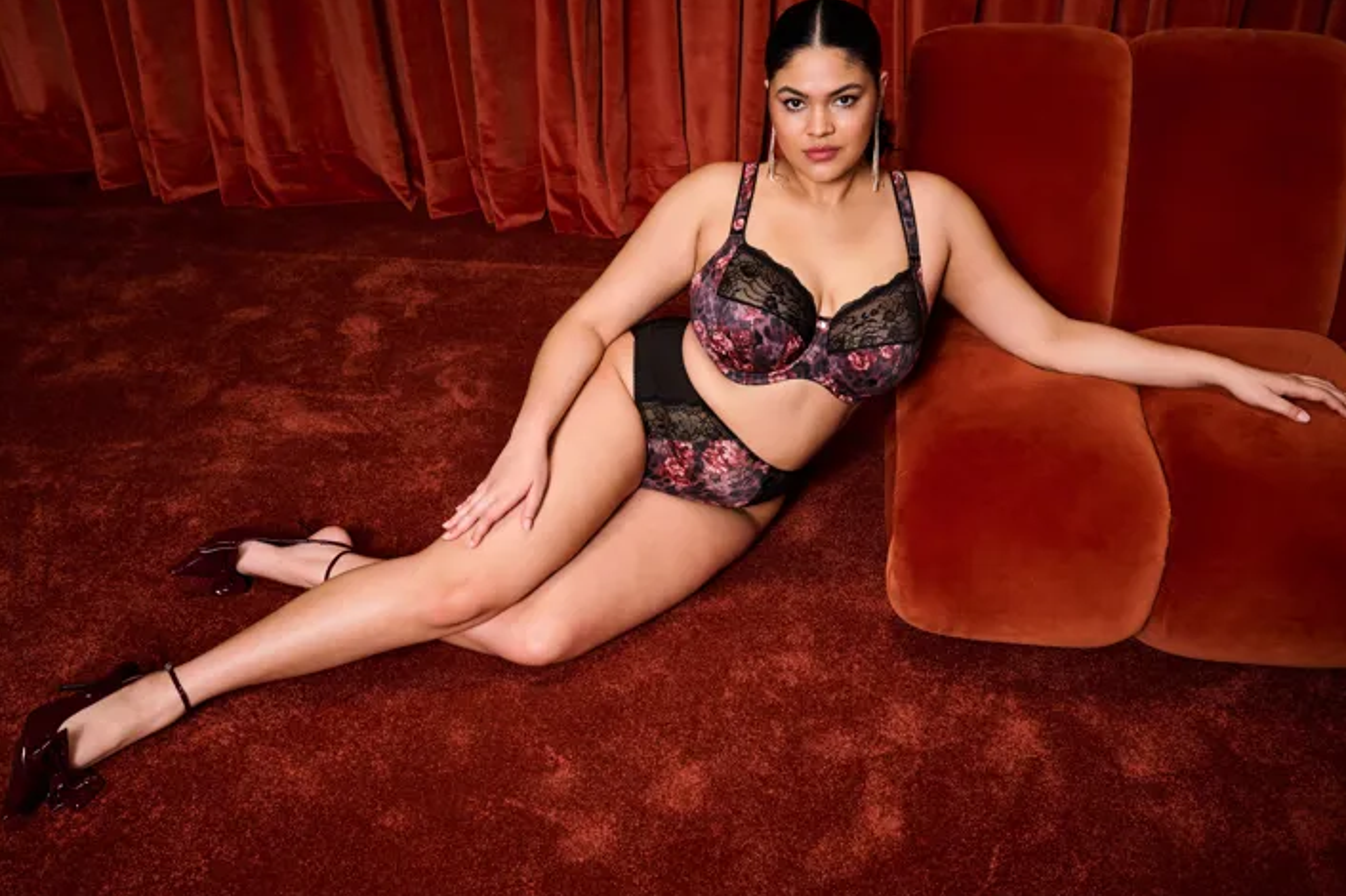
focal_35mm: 34
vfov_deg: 38.8
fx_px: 1271
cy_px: 476
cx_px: 702
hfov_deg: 55.8
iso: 1600
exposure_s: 1/200
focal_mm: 30
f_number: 7.1
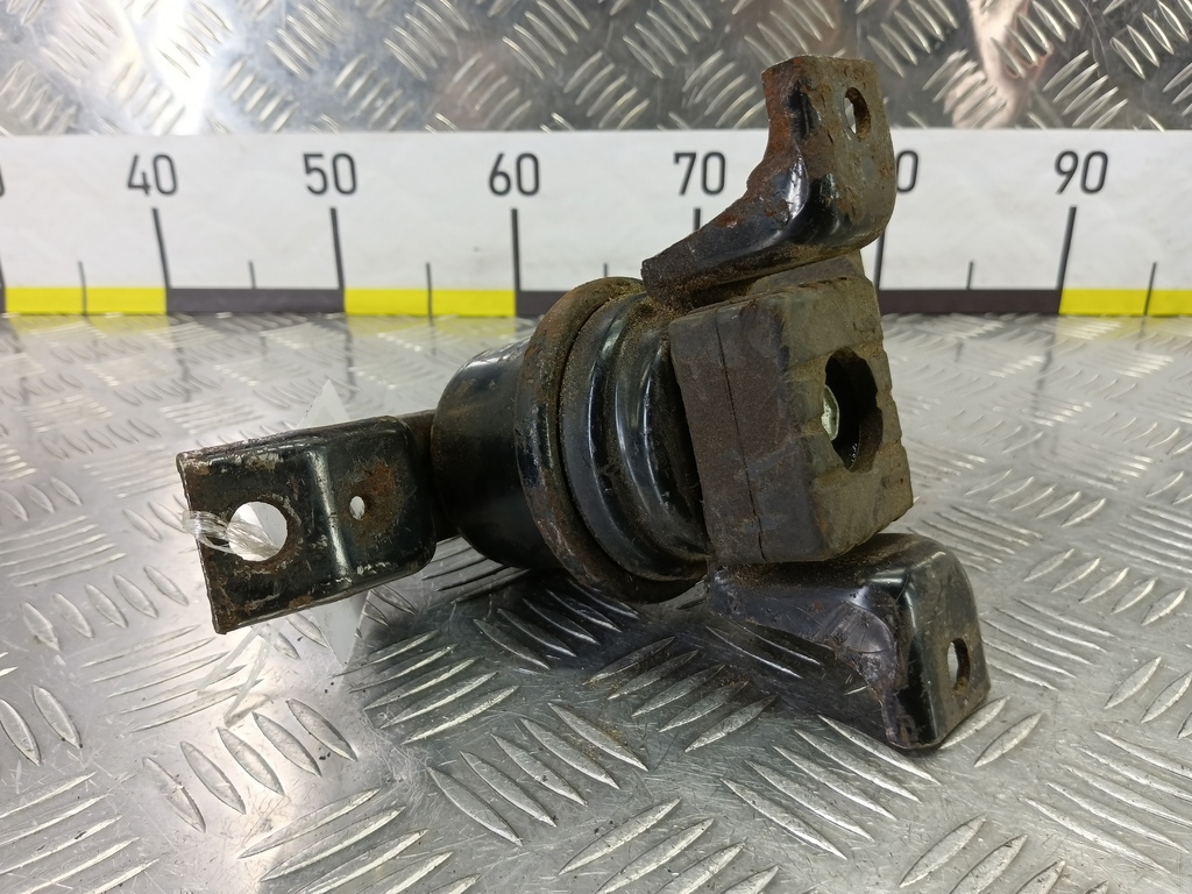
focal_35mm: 23
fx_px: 792
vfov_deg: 58.9
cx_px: 596
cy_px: 447
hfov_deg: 73.9
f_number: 1.6
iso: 174
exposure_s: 1/50
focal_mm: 4.11
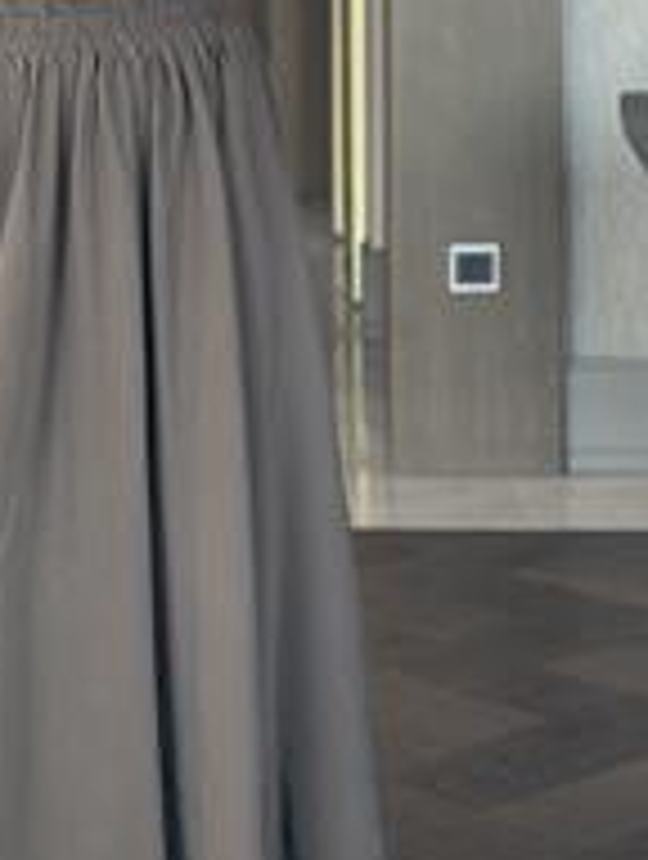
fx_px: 3159
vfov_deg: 15.4
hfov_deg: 11.7
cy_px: 230
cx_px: 104
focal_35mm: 127
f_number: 1.78
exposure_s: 1/86
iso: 125
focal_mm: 6.86
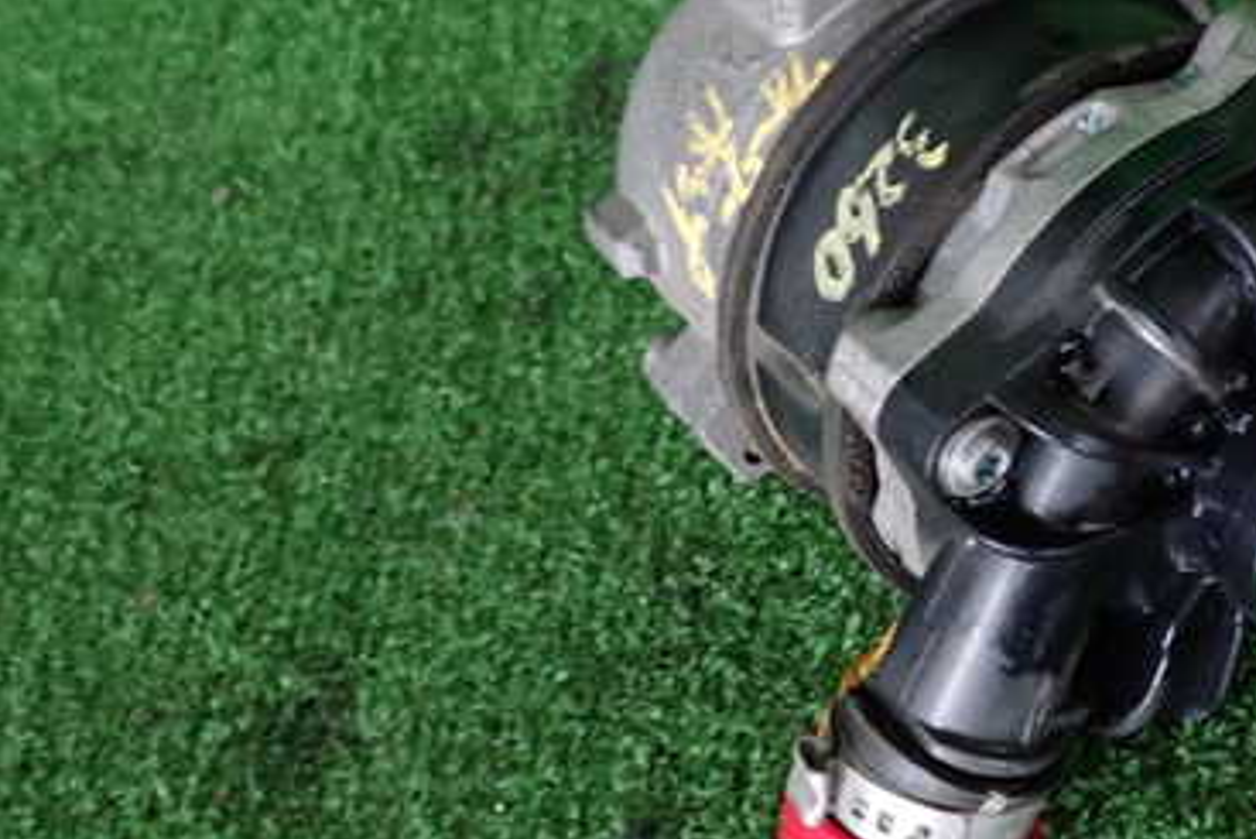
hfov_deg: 37.7
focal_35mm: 51
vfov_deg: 26.5
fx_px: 1780
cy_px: 384
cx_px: 965
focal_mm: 5.4
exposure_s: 1/20
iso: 800
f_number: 2.3
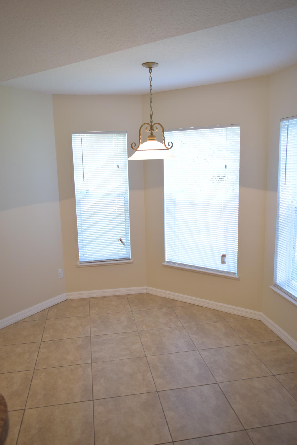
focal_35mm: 27
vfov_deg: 67.4
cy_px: 222
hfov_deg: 47.9
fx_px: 334
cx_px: 148
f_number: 3.5
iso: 400
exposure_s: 1/30
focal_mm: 18
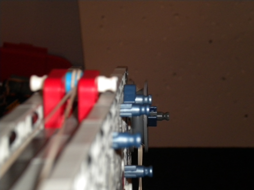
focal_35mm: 105
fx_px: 770
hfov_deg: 18.7
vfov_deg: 14.1
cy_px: 95
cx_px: 127
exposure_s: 1/60
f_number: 5.9
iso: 400
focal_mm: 18.9
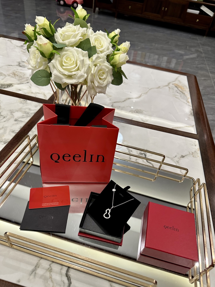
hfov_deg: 56.8
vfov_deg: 71.6
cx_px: 108
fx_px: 199
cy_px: 144
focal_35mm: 24
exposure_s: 1/100
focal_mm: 6.86
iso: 200
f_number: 1.78
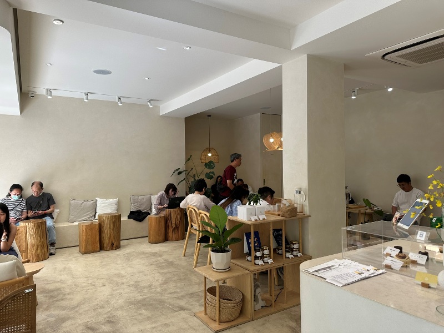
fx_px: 308
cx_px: 222
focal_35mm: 24
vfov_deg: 56.8
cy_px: 166
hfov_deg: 71.6
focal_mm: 6.86
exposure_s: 1/169
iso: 64
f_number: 1.78
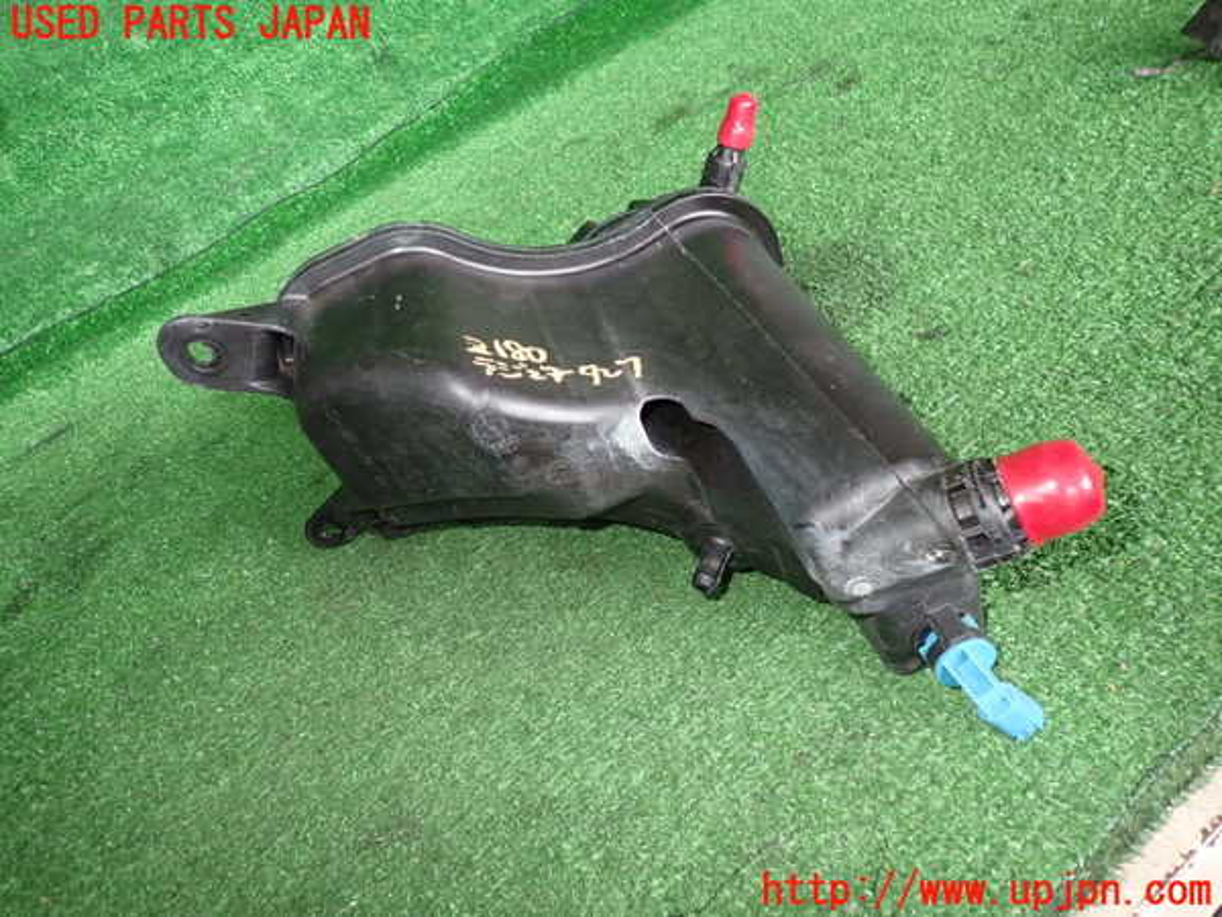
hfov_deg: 69.4
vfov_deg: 54.9
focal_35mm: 25
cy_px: 458
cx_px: 611
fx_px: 883
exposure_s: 1/60
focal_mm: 4.5
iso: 125
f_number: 2
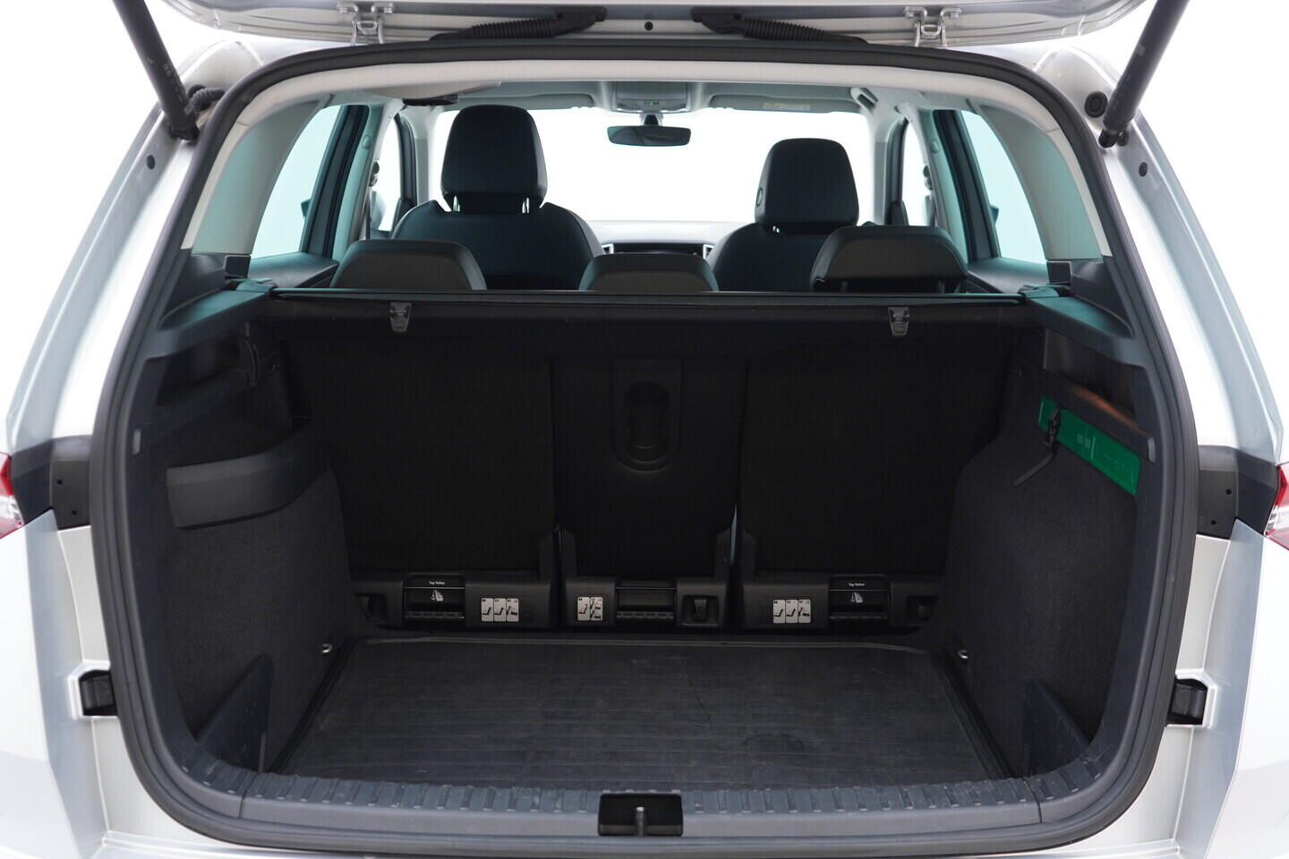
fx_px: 1289
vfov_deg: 36.9
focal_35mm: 36
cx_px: 644
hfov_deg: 53.1
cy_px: 430
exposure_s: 1/40
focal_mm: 24
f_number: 2.8
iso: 250
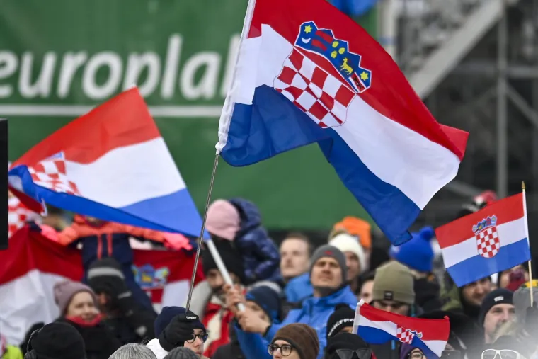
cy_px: 180
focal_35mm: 300
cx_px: 269
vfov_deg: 4.6
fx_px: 4484
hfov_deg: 6.9
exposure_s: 1/1600
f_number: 2.8
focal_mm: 300
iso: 200
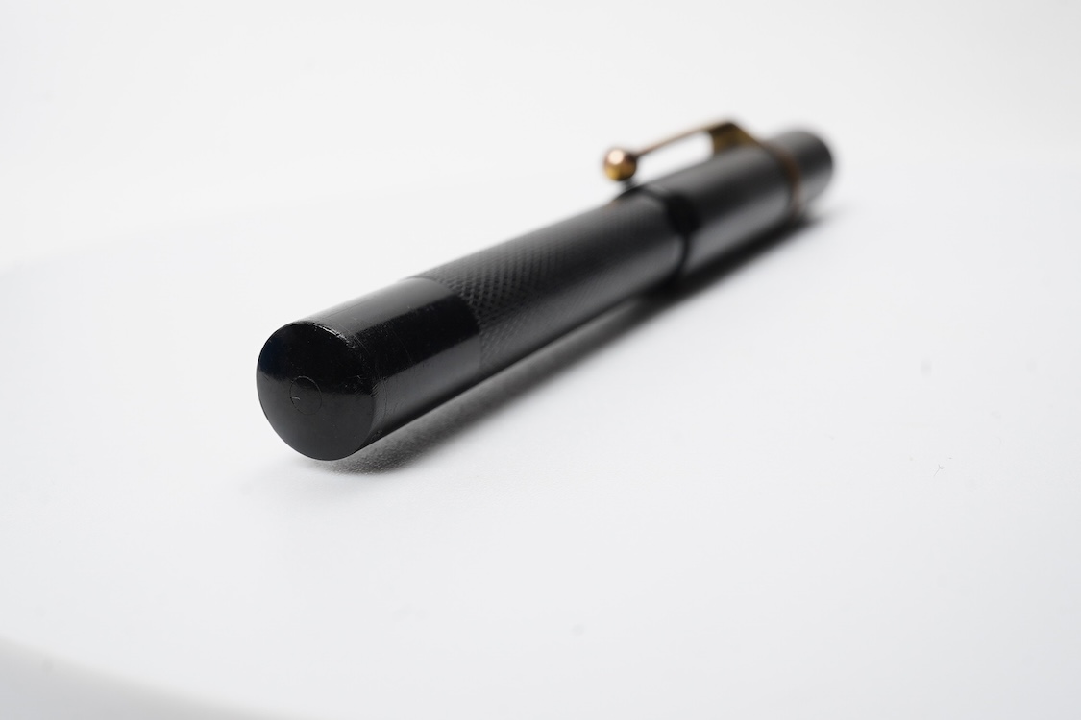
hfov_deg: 43.6
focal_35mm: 45
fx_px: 1351
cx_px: 540
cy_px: 360
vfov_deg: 29.9
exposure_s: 1/100
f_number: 18
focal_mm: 30
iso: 400
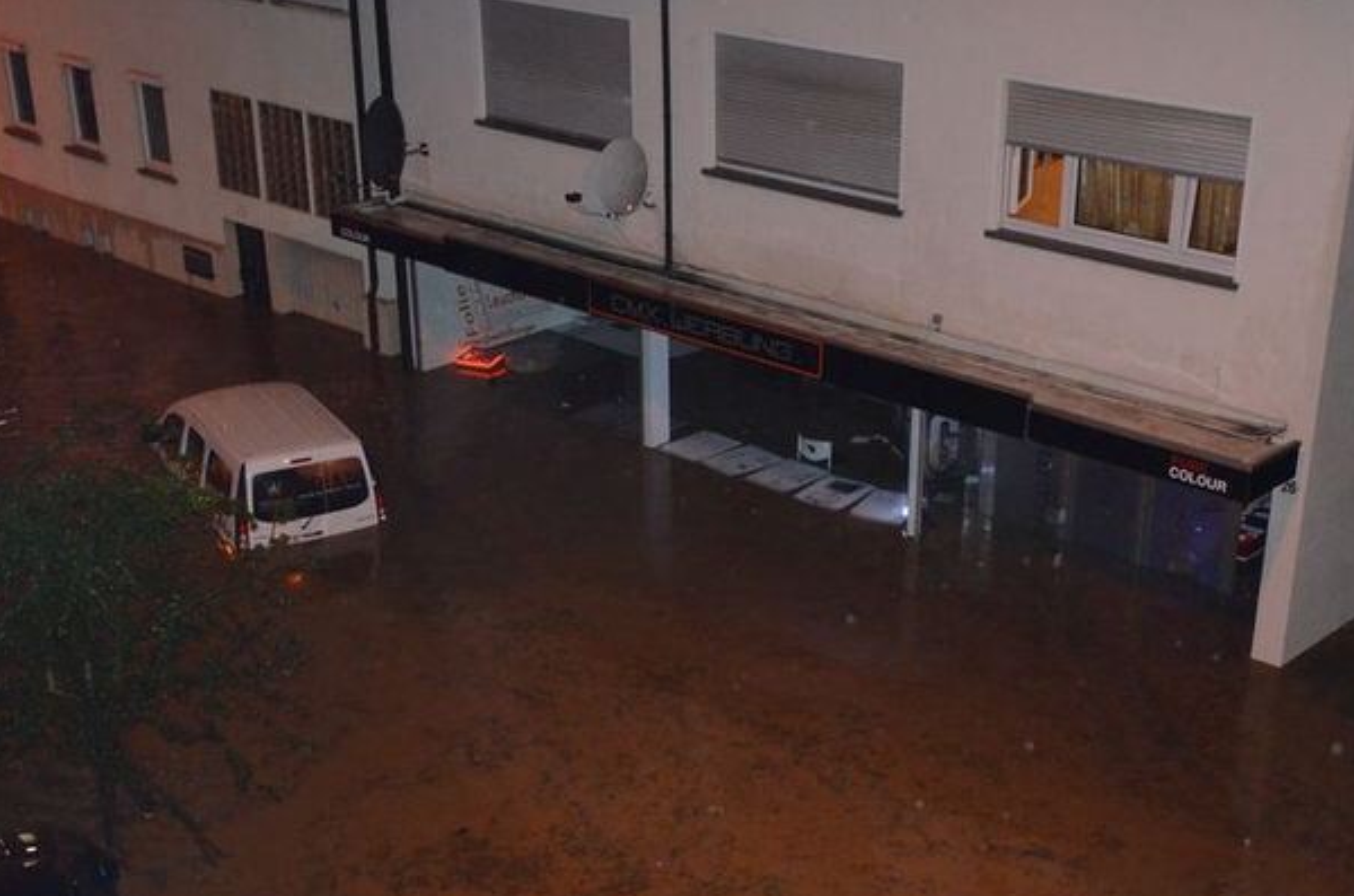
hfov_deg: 36.9
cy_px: 662
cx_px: 605
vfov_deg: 24.7
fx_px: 2026
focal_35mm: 54
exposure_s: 1/60
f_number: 3.8
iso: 3200
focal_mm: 24
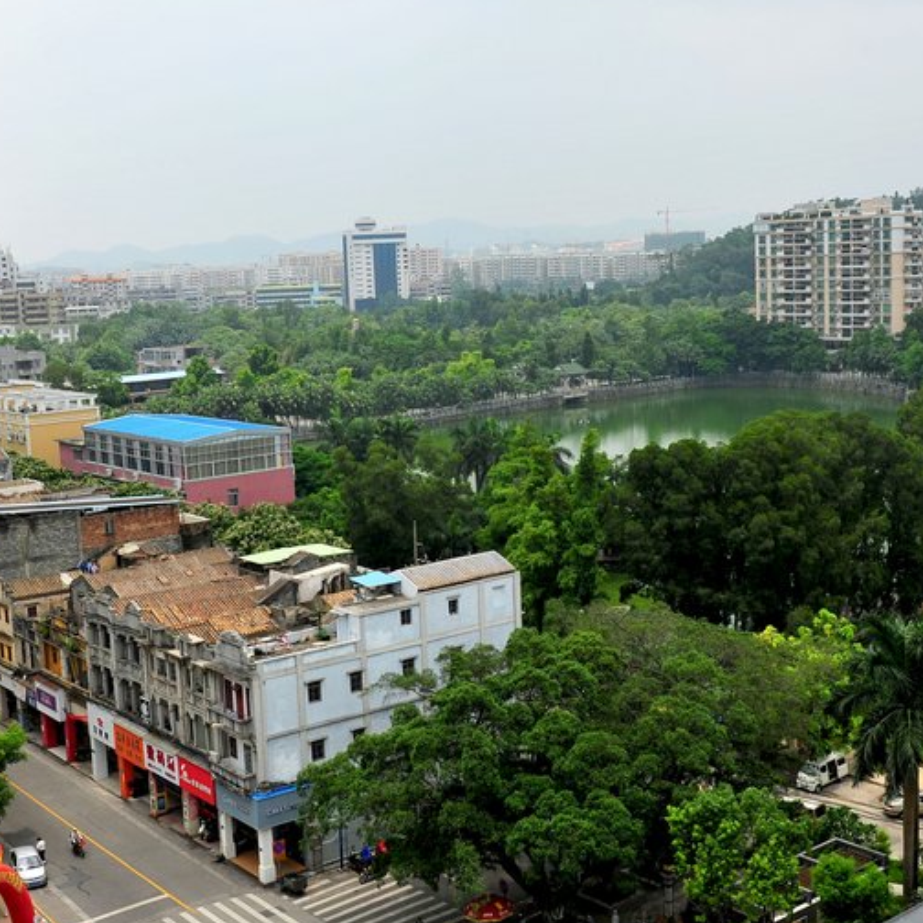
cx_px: 472
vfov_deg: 34.0
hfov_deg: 34.0
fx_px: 1508
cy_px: 455
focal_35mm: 50
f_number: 9
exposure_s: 1/400
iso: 200
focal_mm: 29
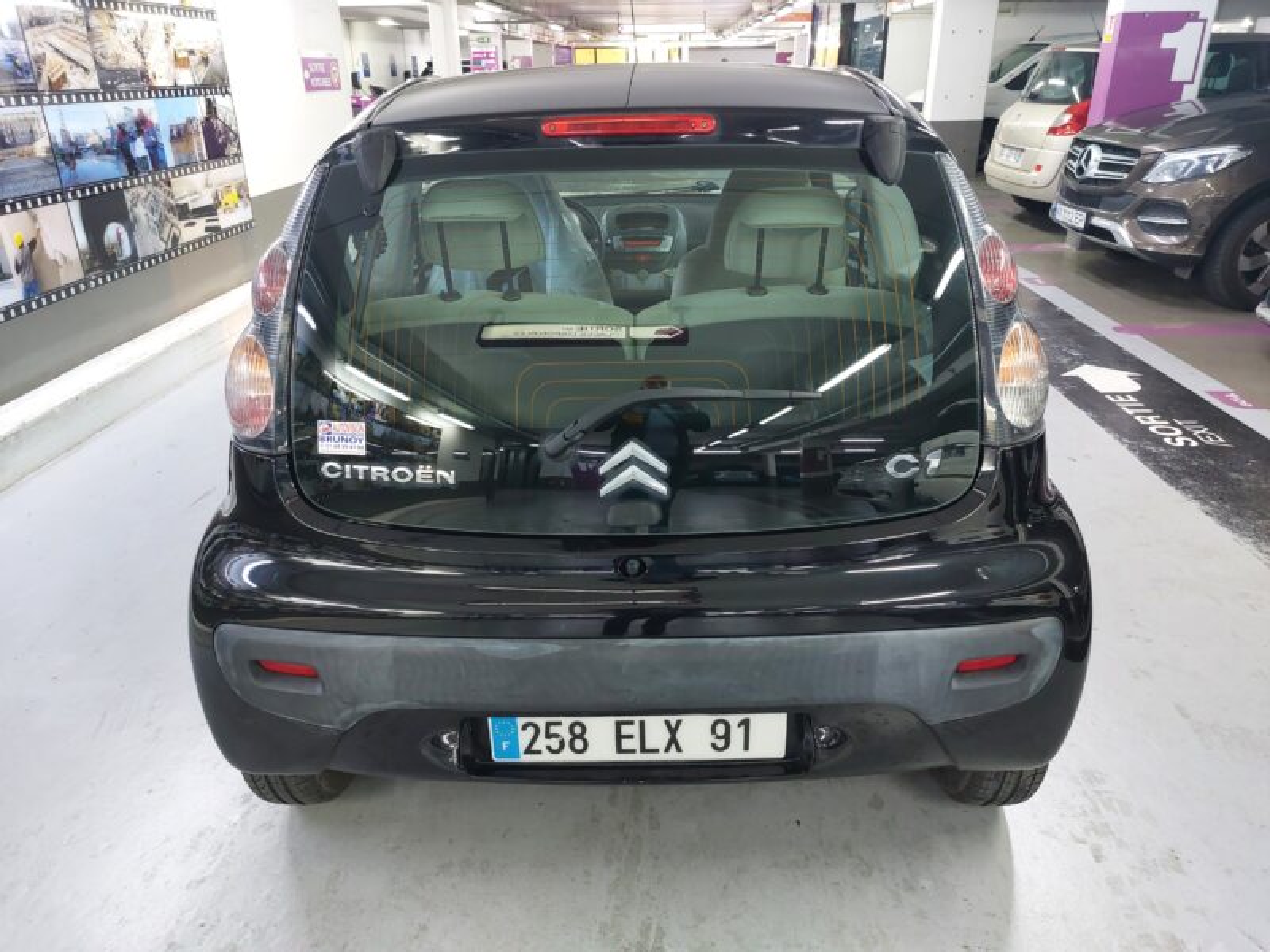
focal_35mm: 25
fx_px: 917
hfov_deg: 69.4
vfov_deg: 54.9
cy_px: 476
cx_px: 635
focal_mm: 5.23
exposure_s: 1/33
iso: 400
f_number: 1.8
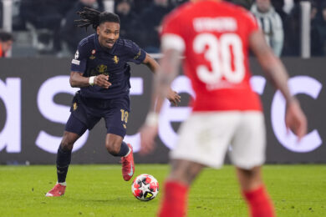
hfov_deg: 5.2
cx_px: 163
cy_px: 108
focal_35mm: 400
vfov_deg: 3.4
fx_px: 3622
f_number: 2.8
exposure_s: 1/1250
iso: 1600
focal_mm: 400
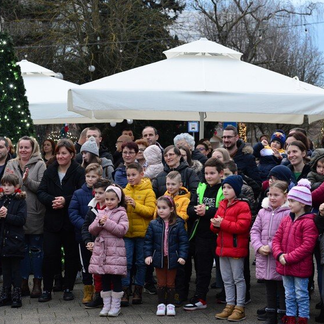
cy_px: 161
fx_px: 953
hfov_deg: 19.2
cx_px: 221
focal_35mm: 90
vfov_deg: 19.3
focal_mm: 70
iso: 3200
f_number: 5
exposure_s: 1/125
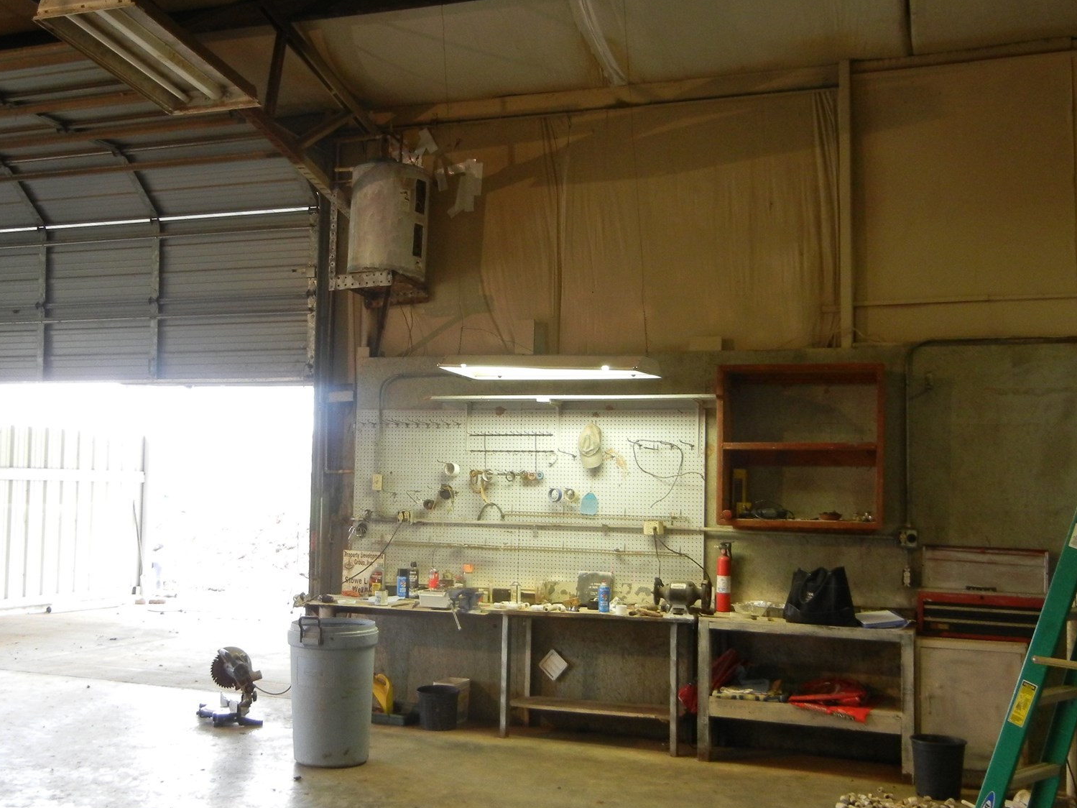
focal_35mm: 41
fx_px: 1276
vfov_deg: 35.1
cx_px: 433
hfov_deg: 45.5
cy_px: 423
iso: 315
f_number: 3.5
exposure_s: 1/30
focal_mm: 5.4
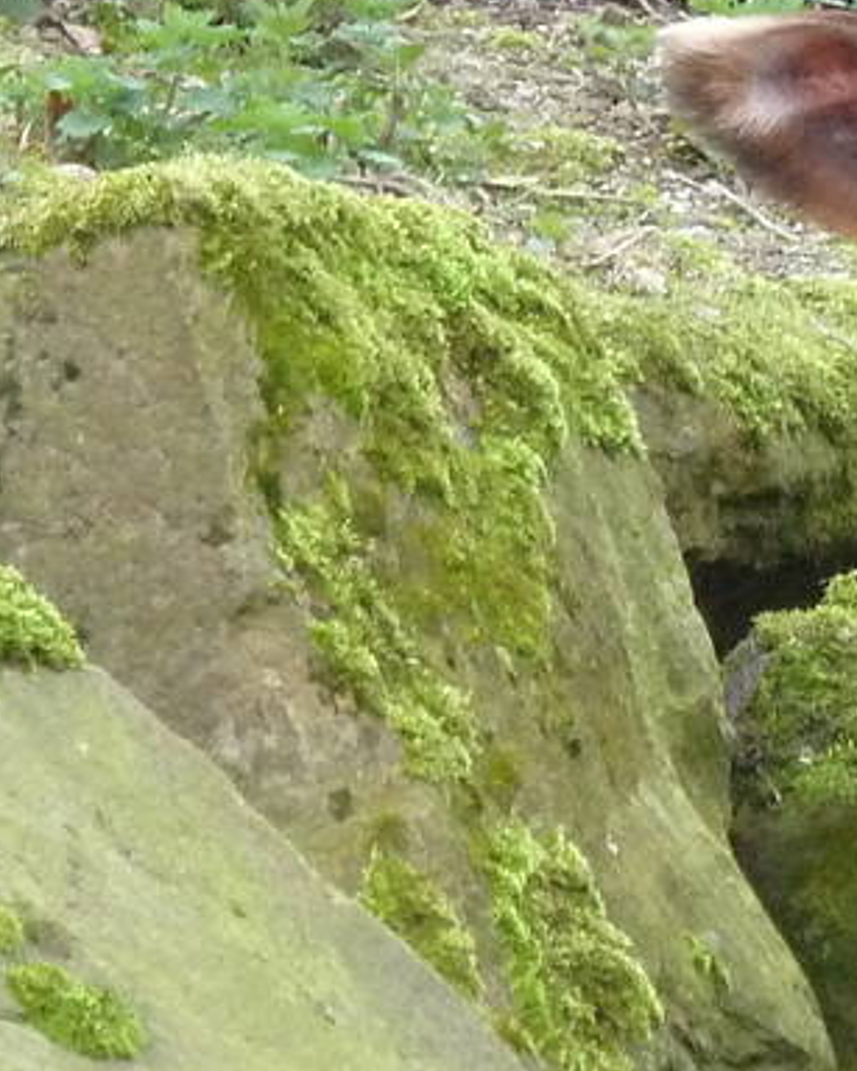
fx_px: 14336
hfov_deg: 3.4
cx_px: 1318
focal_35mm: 452
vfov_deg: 4.3
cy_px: 583
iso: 400
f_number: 4.4
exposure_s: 1/100
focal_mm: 18.2
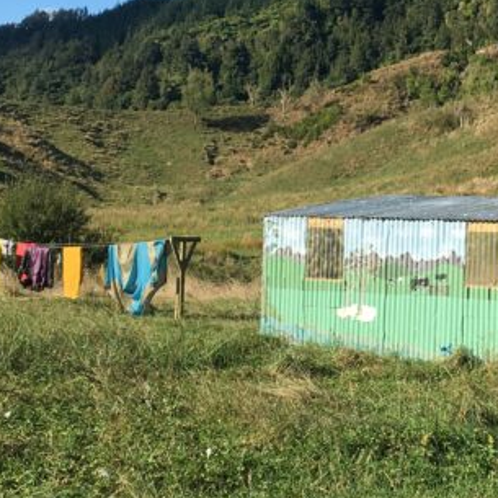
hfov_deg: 19.9
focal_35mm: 86
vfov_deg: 20.1
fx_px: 1400
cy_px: 199
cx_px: 408
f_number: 2.2
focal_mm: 4.15
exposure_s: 1/1166
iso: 25
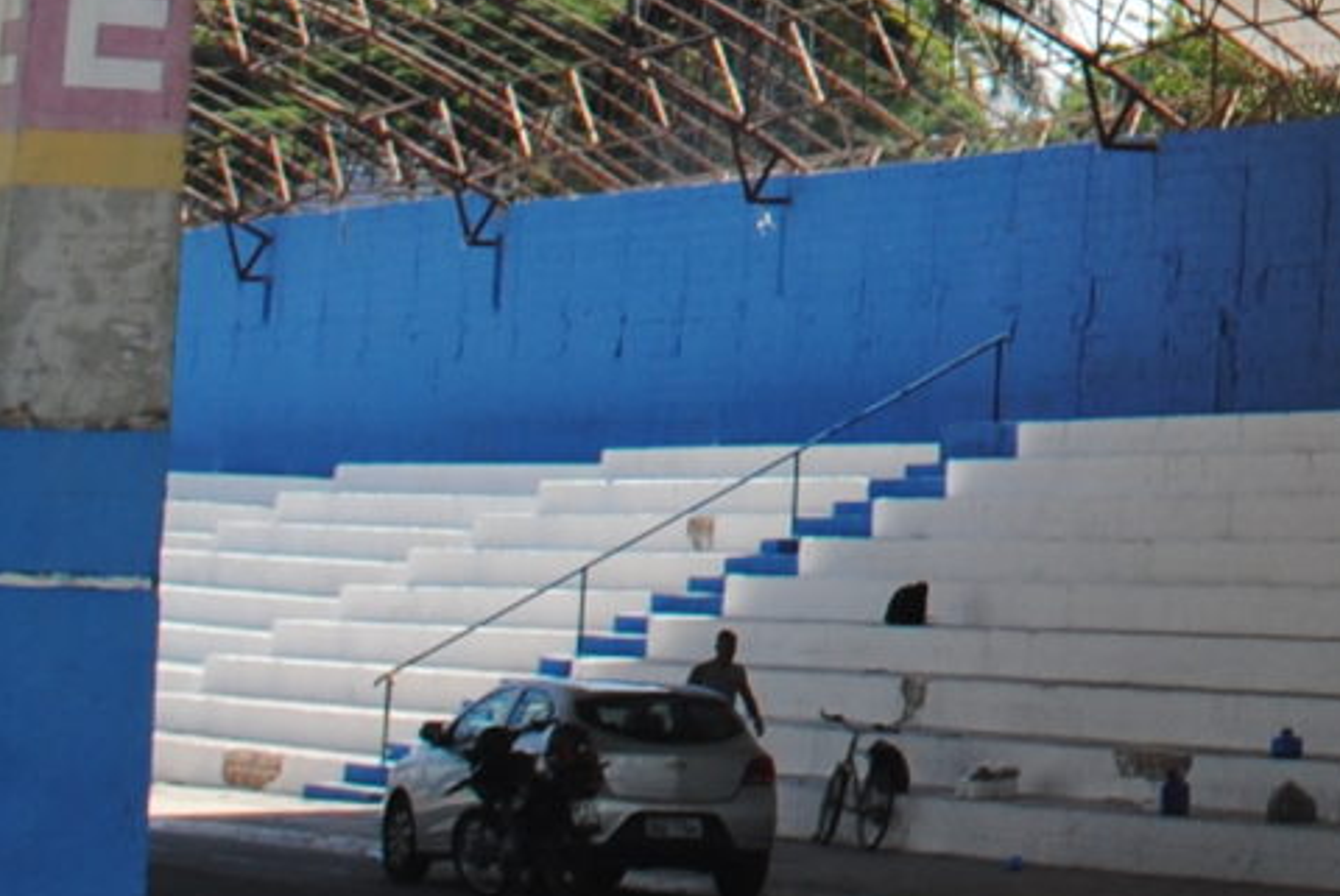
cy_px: -1047
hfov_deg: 13.3
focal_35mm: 144
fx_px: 5365
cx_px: 2138
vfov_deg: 8.9
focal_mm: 18
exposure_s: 1/200
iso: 100
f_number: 7.1
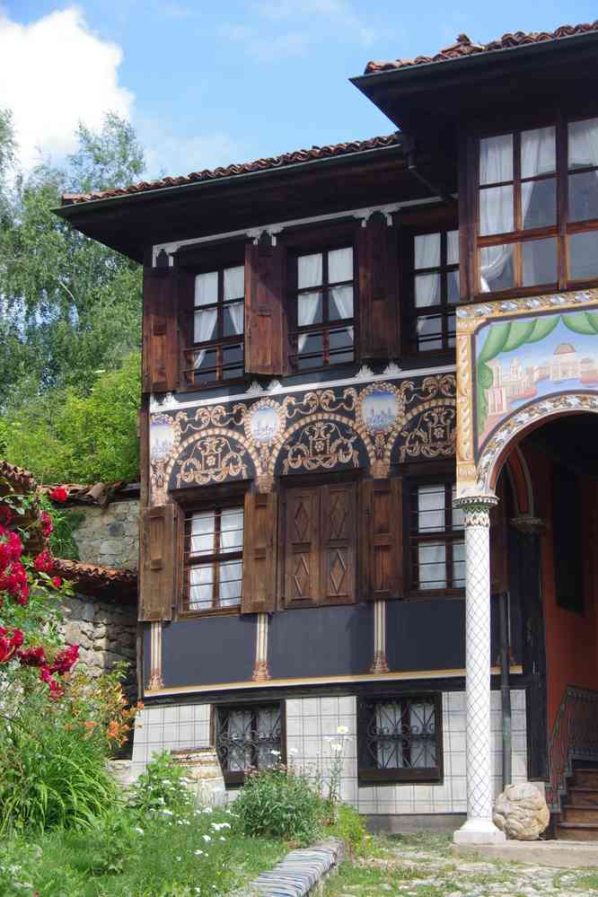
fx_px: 1794
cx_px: 299
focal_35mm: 72
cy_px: 448
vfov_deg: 28.1
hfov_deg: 18.9
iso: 200
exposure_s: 1/80
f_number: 8
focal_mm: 47.5
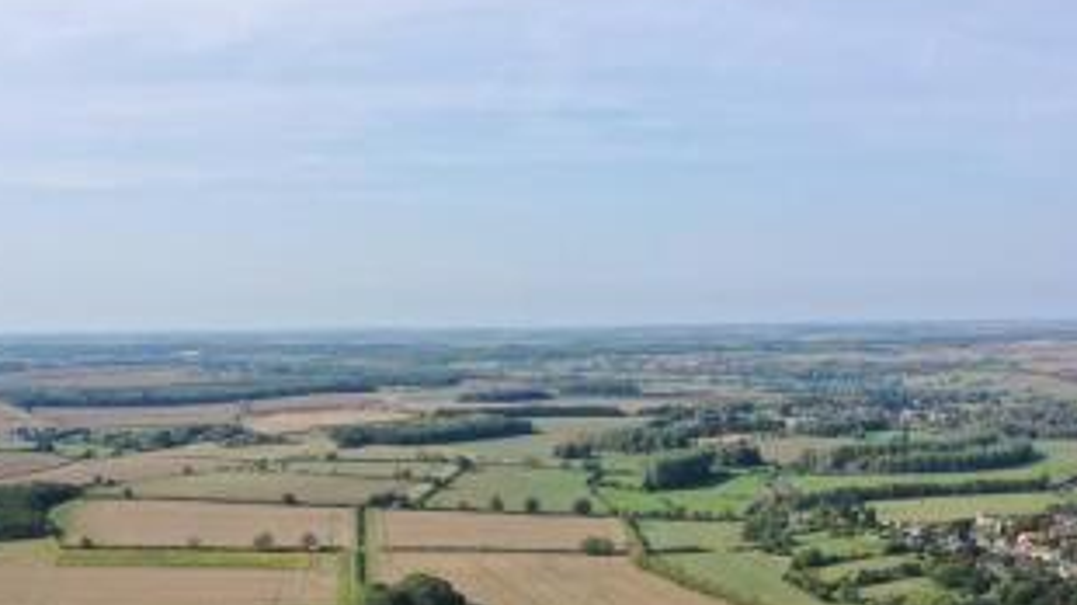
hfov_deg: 45.4
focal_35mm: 45
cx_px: 469
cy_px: 450
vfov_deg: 26.2
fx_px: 1284
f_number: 5.6
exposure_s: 1/500
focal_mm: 10.26
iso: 100
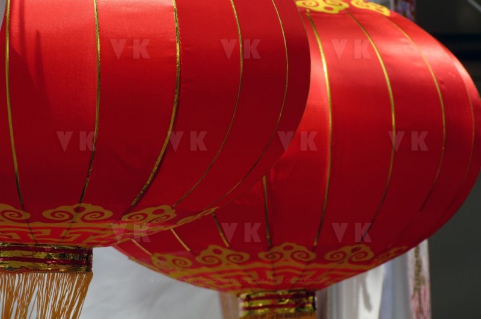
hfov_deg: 6.9
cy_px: 160
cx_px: 240
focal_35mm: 300
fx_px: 4000
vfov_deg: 4.6
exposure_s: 1/320
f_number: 11
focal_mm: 200
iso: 200
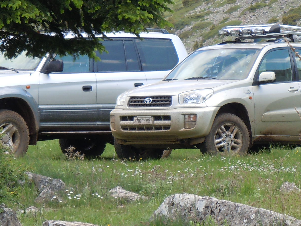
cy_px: 63
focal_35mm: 287
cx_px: 152
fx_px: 2496
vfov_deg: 5.2
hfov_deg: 6.9
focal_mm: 24
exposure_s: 1/200
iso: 100
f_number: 4.6
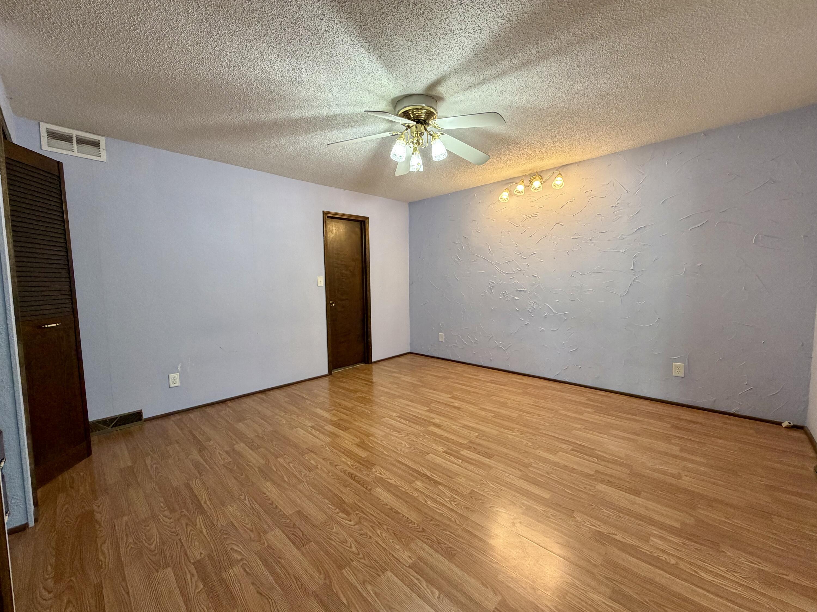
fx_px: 330
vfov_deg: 85.7
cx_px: 408
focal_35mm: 14
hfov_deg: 102.1
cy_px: 306
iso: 250
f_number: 2.2
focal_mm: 2.22
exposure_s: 1/60
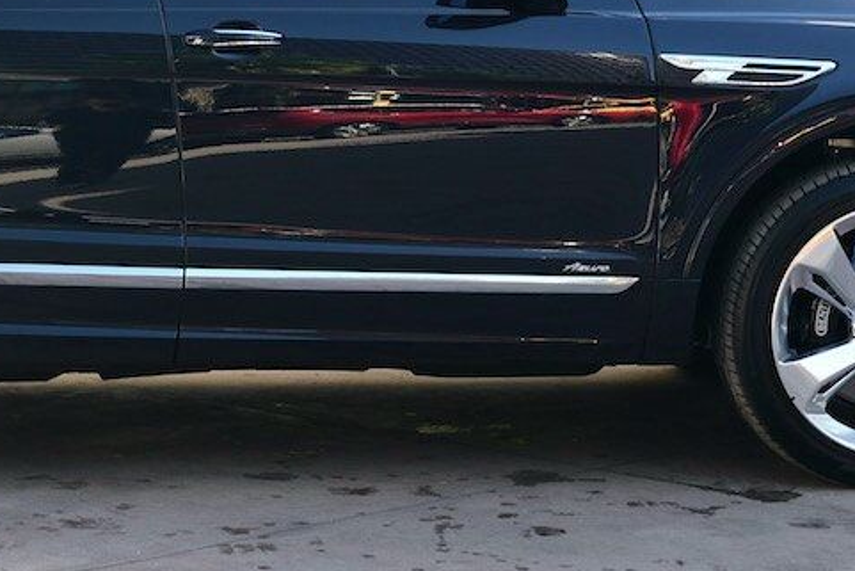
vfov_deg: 10.1
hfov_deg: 15.3
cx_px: 174
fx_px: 3160
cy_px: -149
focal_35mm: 133
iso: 110
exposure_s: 1/60
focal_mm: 50
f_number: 4.5
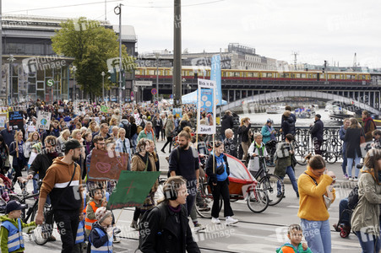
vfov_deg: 18.2
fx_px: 793
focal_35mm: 75
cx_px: 190
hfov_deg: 27.0
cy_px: 126
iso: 160
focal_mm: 75
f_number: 11
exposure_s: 1/160
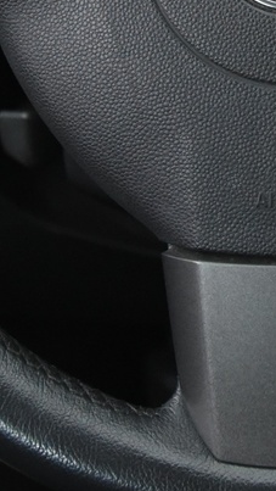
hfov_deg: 11.8
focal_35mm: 101
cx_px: 303
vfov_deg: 20.1
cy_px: -65
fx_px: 1313
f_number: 4
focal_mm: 24
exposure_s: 1/20
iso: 4000
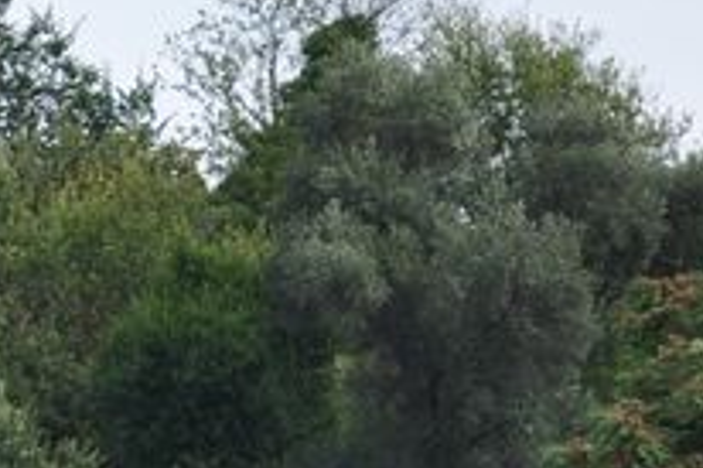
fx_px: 13092
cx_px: -969
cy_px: 488
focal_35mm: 671
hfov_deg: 3.0
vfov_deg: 2.0
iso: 200
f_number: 10
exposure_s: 1/200
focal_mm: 90
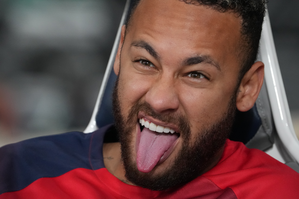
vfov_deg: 1.5
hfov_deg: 2.3
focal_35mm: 900
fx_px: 7474
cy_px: 100
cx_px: 150
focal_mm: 600
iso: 5000
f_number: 6.3
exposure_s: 1/500
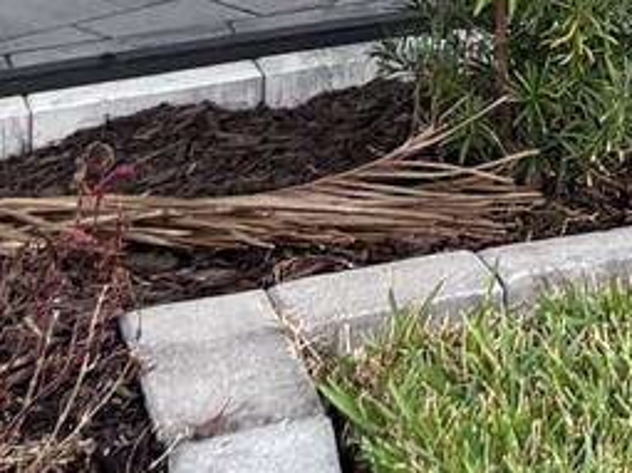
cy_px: -971
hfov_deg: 10.8
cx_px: 1385
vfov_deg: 7.8
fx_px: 2975
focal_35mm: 163
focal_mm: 5.96
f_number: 1.6
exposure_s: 1/121
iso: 80
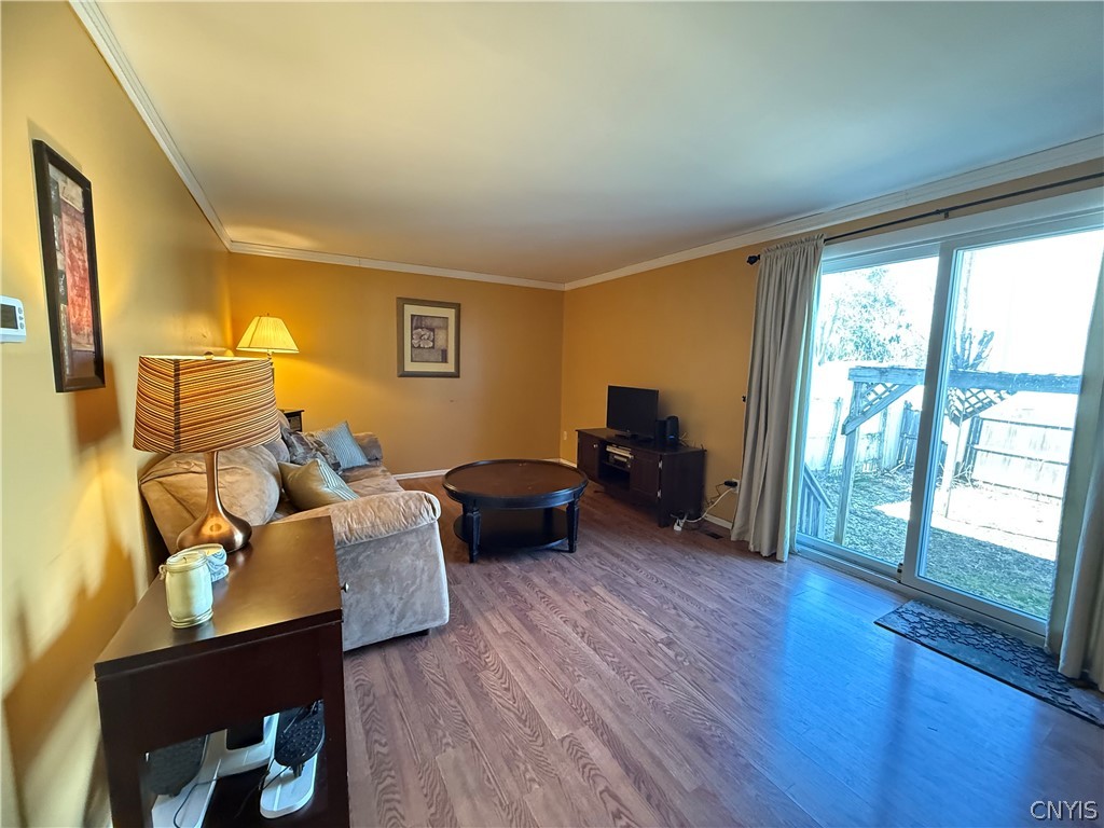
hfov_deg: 102.1
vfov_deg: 85.7
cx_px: 552
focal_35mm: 14
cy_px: 414
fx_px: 446
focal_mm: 2.22
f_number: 2.2
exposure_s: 1/60
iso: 800
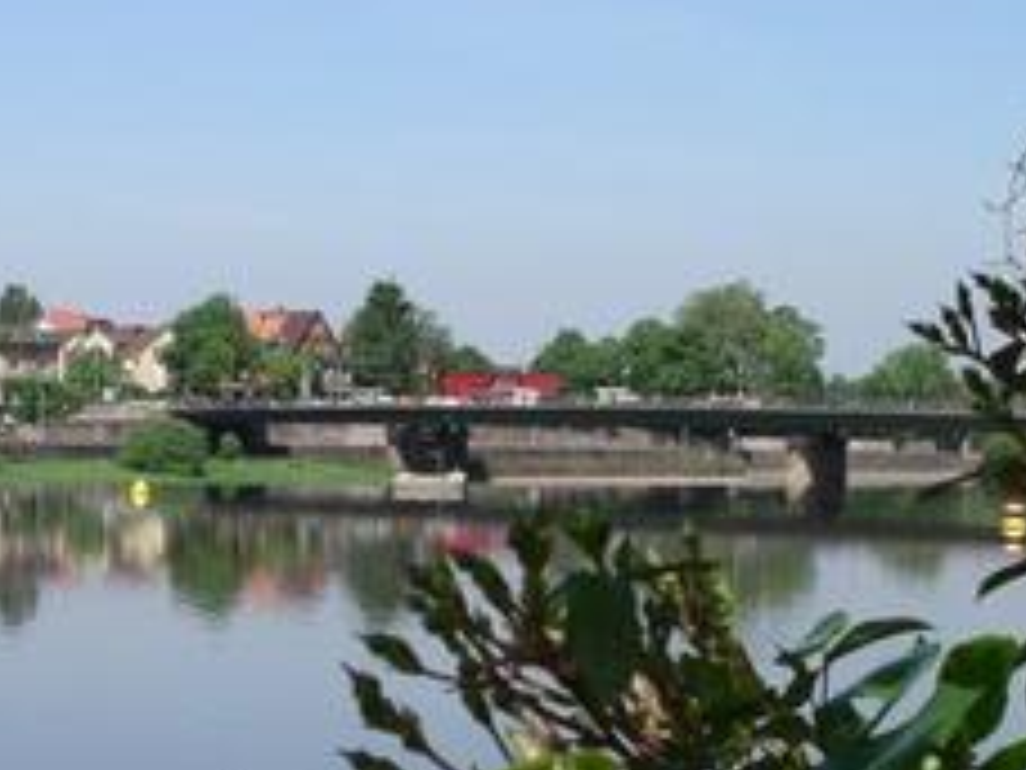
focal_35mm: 104
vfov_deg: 14.1
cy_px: 662
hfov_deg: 18.9
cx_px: 396
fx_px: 3083
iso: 64
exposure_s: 1/400
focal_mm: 7.8
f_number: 5.6
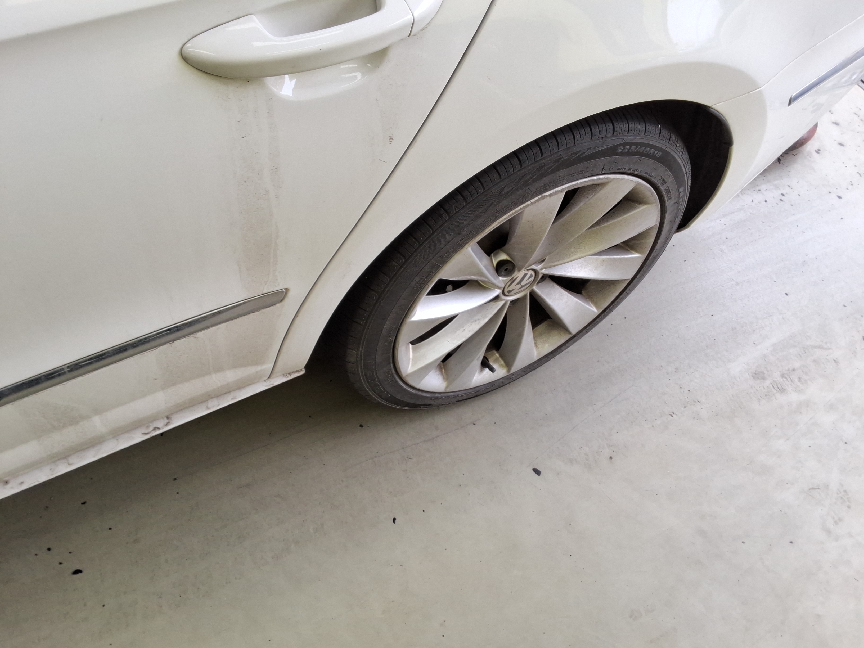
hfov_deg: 63.4
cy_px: 324
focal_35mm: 28
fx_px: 699
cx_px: 432
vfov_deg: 49.7
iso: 44
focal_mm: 2.91
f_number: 1.9
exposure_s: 1/120
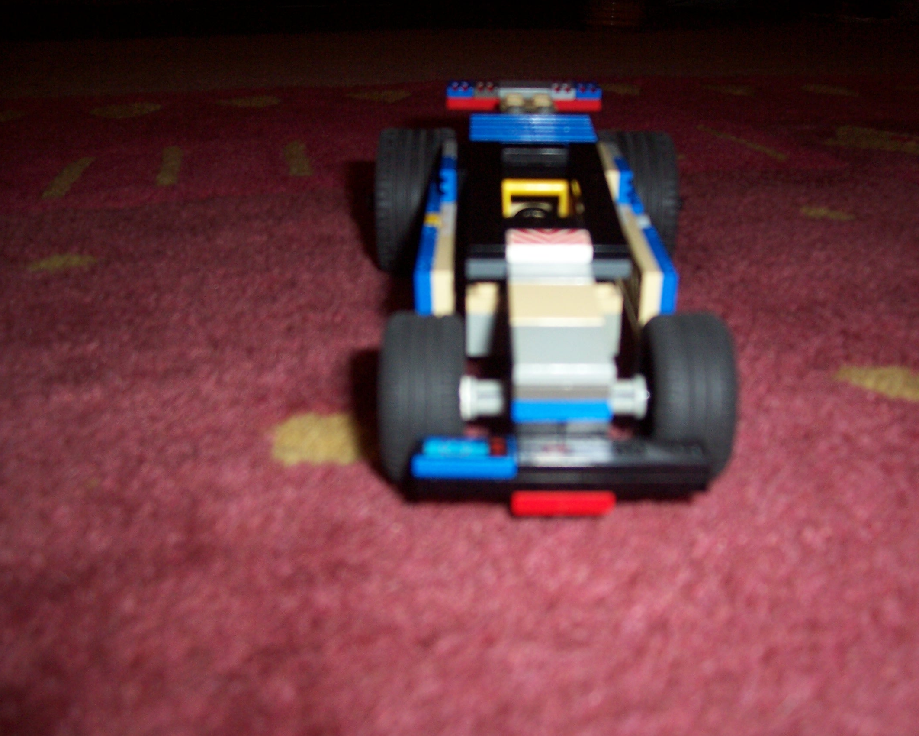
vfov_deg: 41.2
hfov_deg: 50.2
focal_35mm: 36
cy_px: 372
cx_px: 494
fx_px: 979
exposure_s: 1/60
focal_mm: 5.6
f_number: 2.7
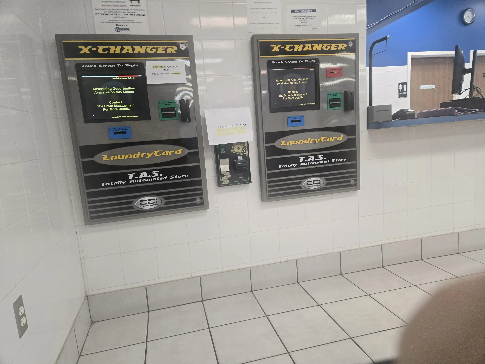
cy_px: 182
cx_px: 242
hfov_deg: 73.9
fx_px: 322
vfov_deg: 58.9
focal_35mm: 23
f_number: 1.8
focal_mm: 5.4
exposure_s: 1/120
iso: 400
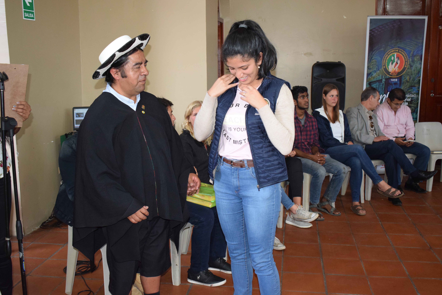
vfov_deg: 33.0
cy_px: 148
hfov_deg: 47.9
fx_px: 497
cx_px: 221
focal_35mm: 40
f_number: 4
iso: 2000
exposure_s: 1/60
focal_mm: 27
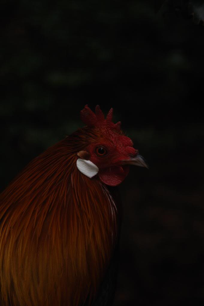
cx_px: 102
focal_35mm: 300
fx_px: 2554
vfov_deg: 6.9
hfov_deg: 4.6
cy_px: 153
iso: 200
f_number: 5.6
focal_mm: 200
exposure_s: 1/125
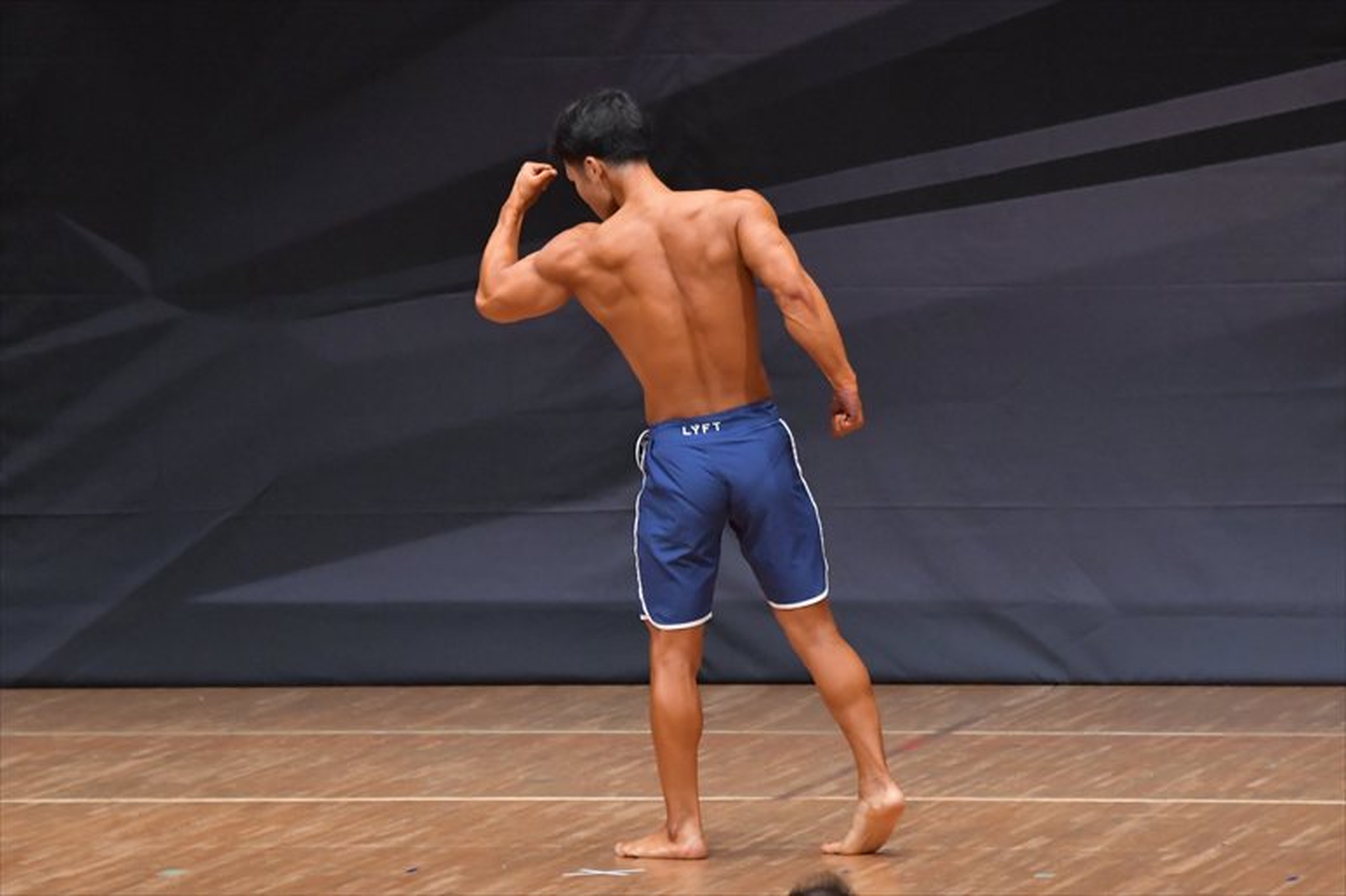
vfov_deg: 4.8
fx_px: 10651
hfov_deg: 7.2
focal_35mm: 285
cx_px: 673
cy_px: 448
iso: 6400
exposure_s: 1/400
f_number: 5.6
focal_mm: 190
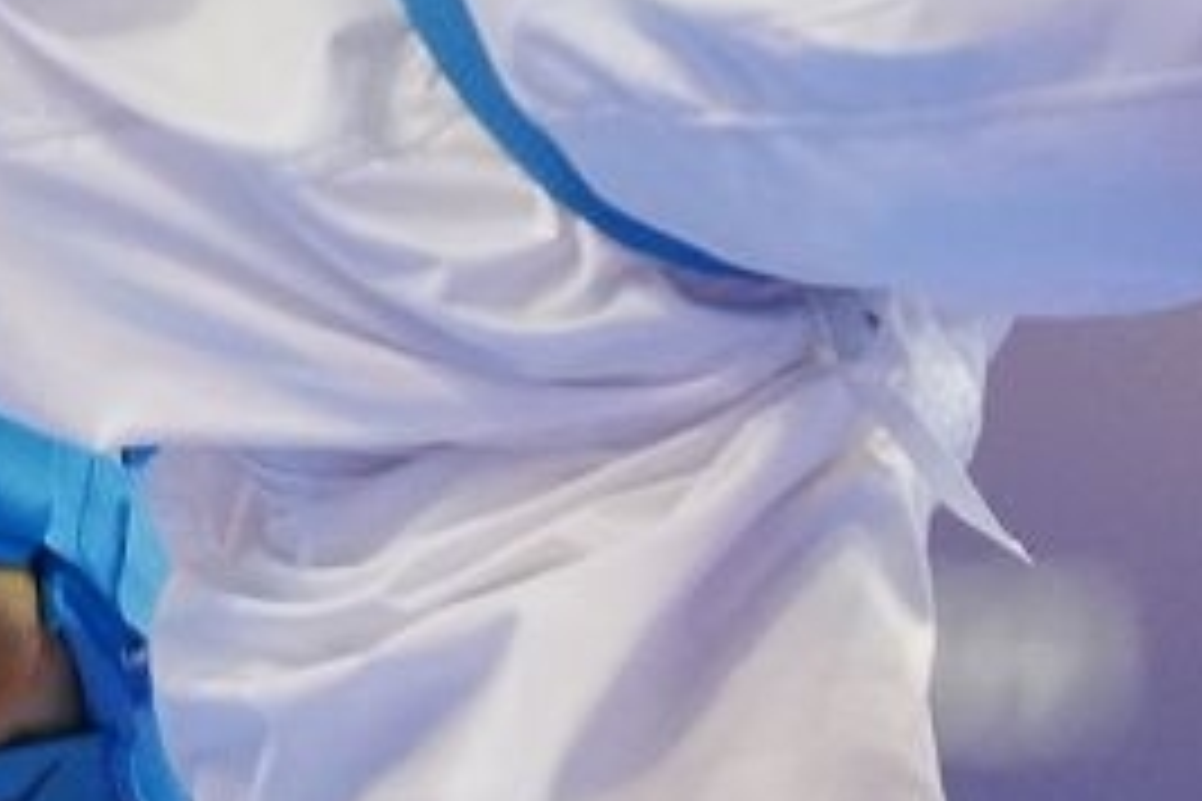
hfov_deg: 1.5
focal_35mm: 1350
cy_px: -729
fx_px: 45071
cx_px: -765
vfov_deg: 1.0
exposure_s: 1/1000
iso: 4000
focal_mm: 200
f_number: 2.8
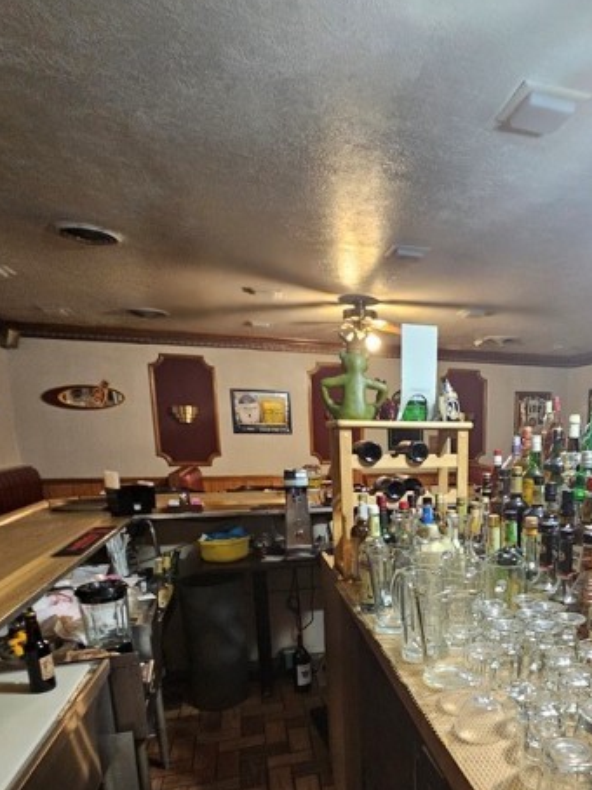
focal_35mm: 22
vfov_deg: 73.9
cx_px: 456
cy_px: 532
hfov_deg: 57.4
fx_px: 502
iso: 500
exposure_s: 1/30
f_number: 2.2
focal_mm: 2.2
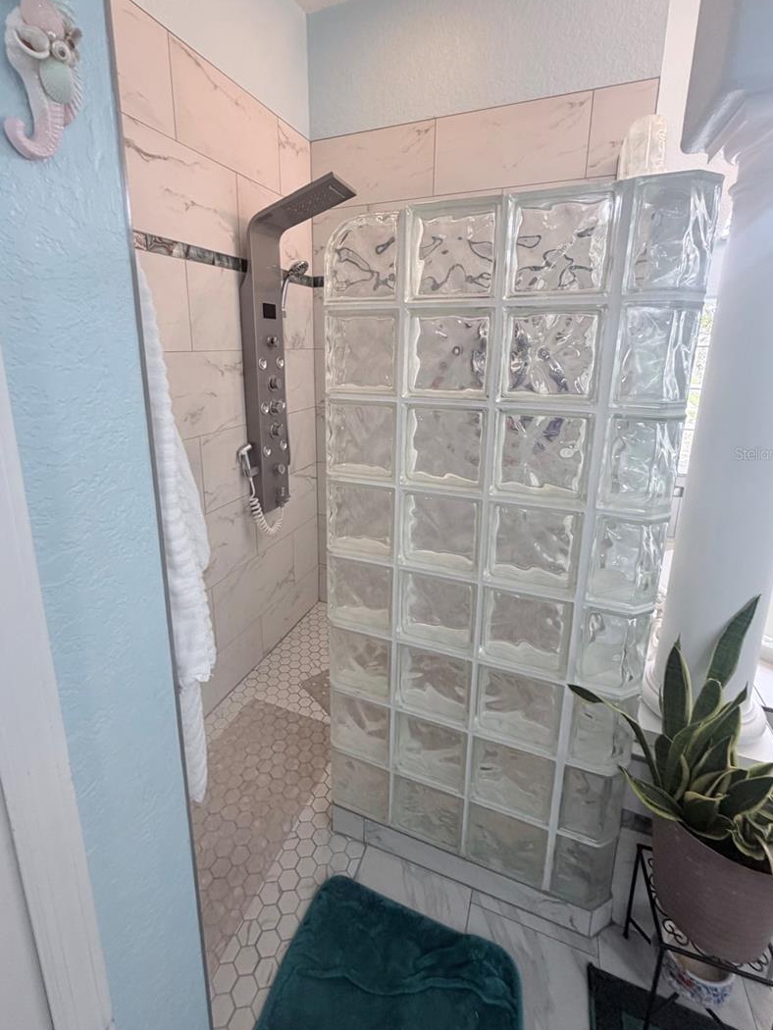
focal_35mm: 16
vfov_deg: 94.0
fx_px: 476
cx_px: 363
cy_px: 453
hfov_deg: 78.0
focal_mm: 2.22
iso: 250
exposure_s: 1/60
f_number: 2.2
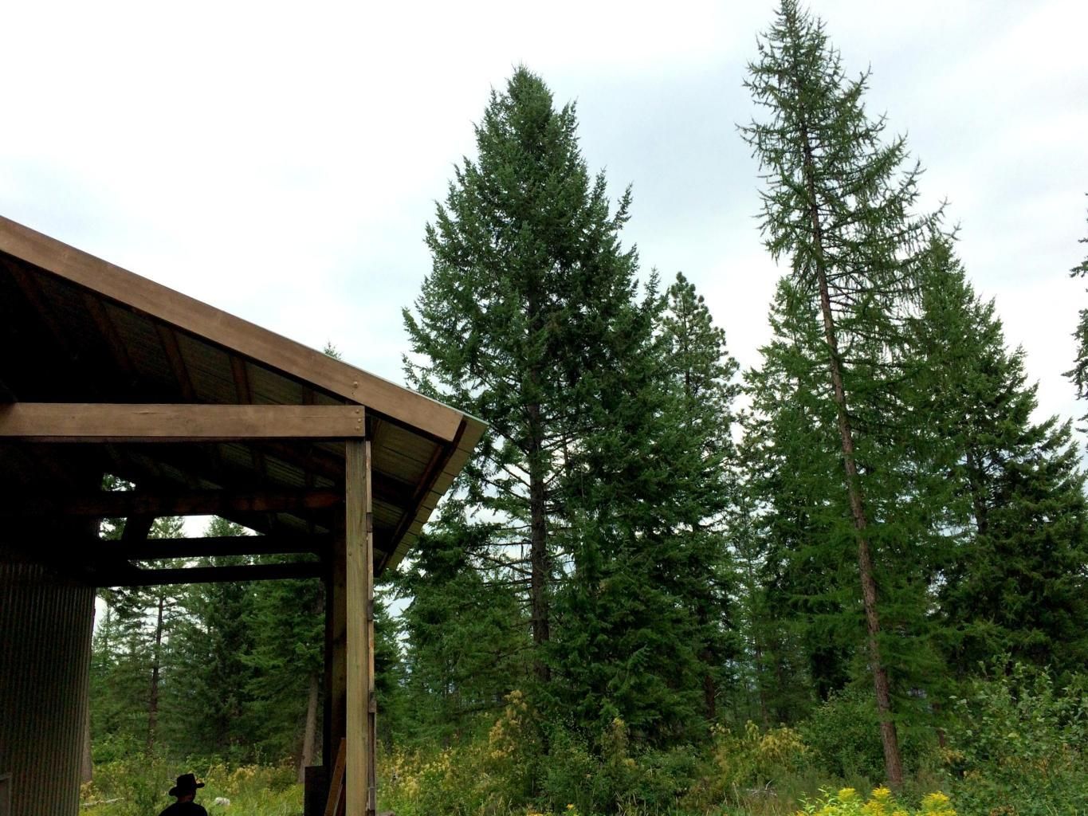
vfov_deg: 48.2
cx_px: 544
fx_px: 912
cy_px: 408
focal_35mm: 29
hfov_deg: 61.7
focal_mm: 4.15
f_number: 2.2
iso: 32
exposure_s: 1/2283
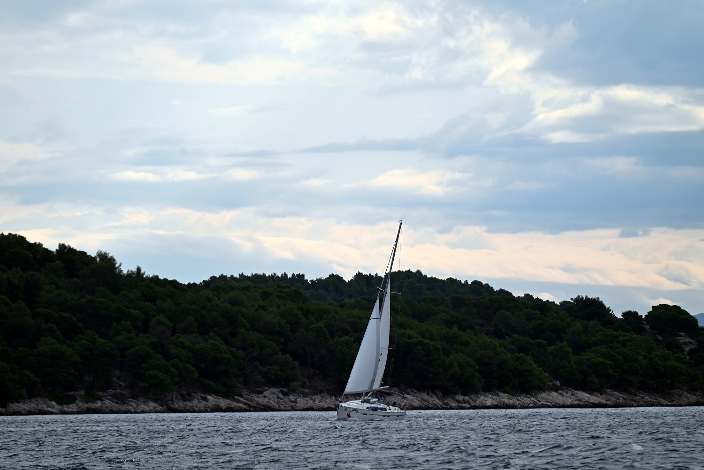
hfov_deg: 6.9
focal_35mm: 300
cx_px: 352
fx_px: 5868
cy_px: 235
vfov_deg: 4.6
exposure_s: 1/1000
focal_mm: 300
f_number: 5.6
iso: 160
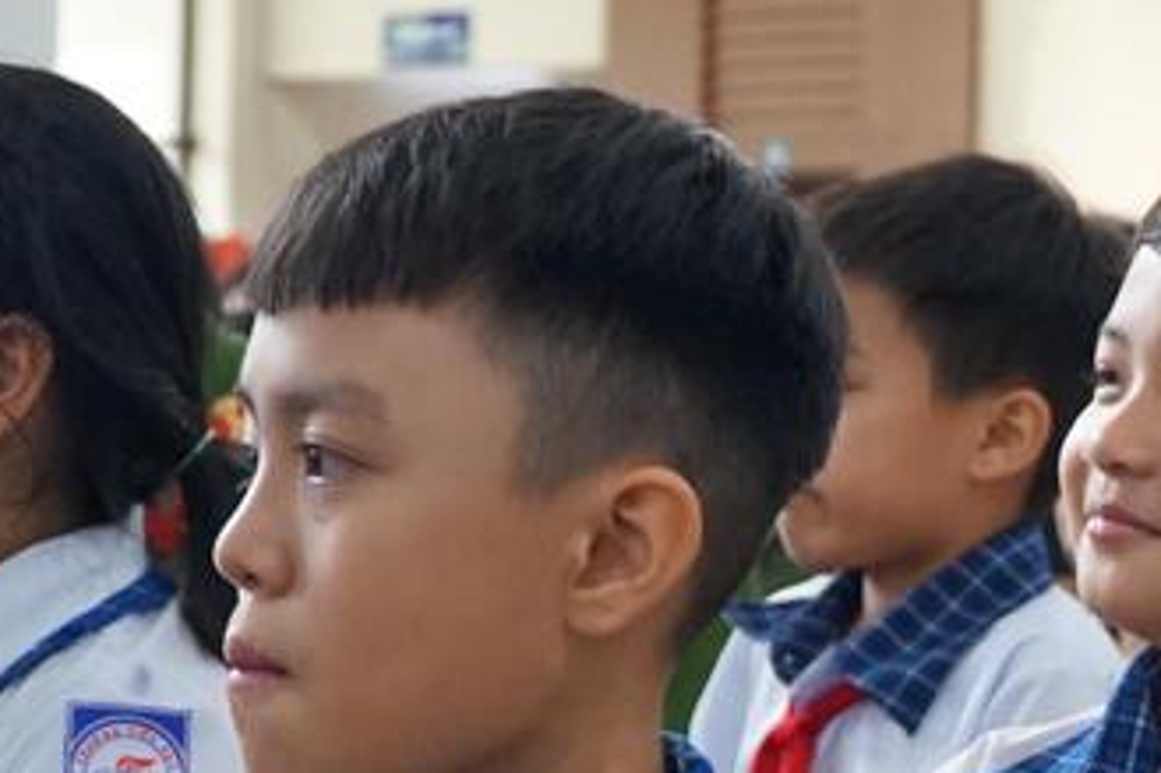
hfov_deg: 17.7
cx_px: 1246
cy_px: 796
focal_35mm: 112
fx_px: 3610
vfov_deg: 12.1
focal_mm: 31
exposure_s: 1/60
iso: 2500
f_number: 4
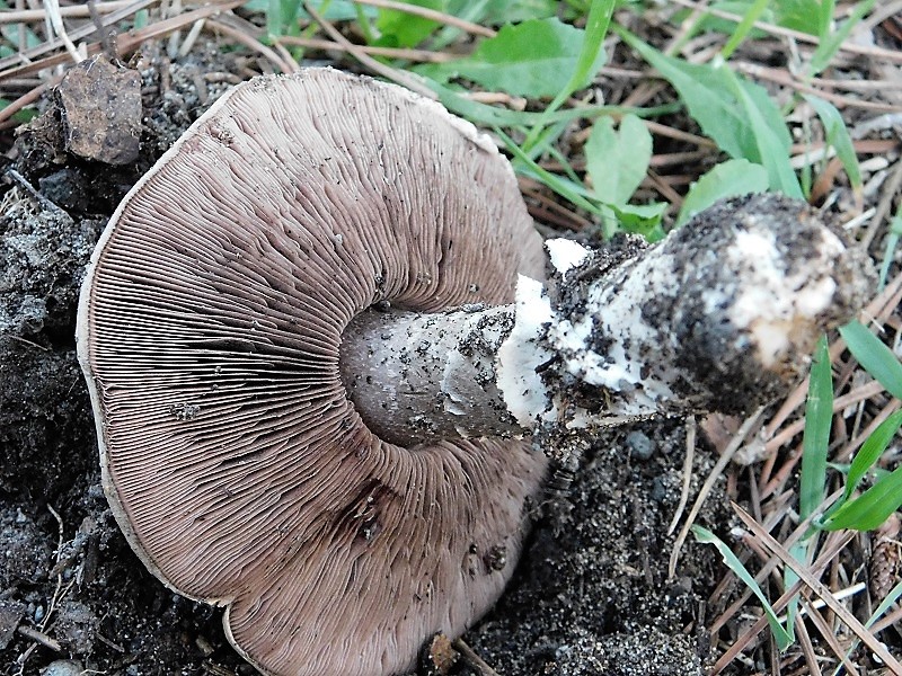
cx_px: 451
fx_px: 1537
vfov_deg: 24.8
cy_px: 338
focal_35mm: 59
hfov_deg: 32.7
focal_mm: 10.4
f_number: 4
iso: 800
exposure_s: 1/5
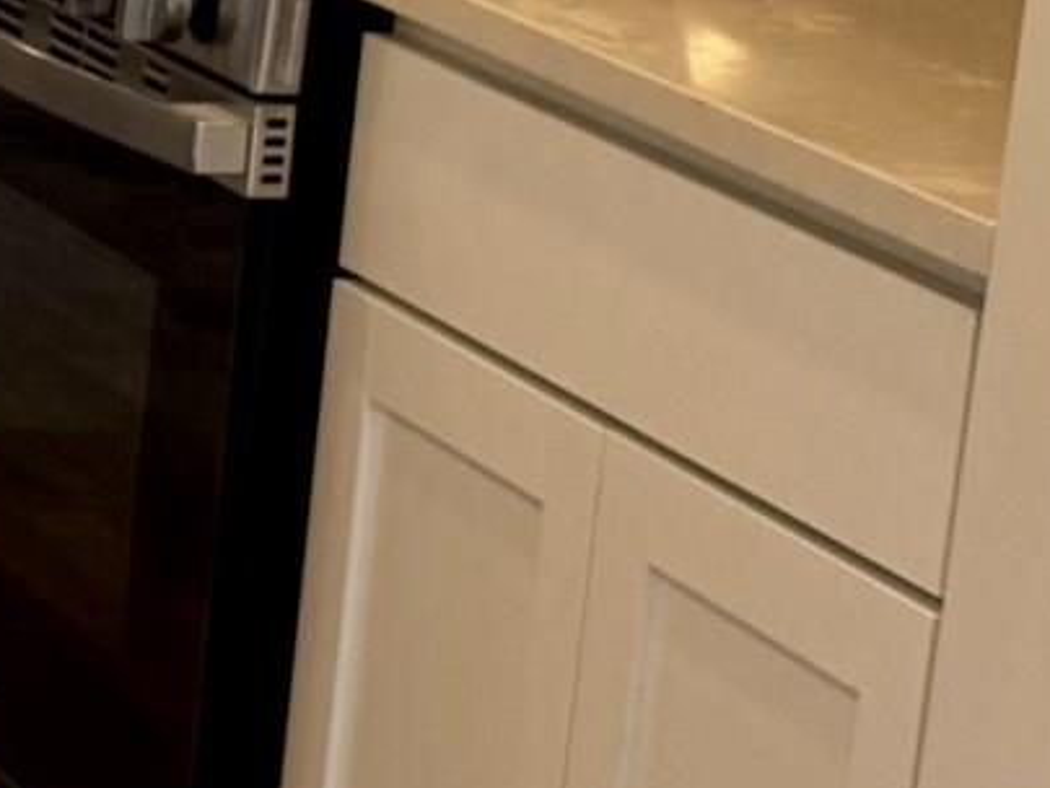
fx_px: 5522
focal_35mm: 182
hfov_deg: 9.1
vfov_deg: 8.1
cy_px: 80
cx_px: -1944
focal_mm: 6.76
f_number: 1.78
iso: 100
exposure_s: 1/120
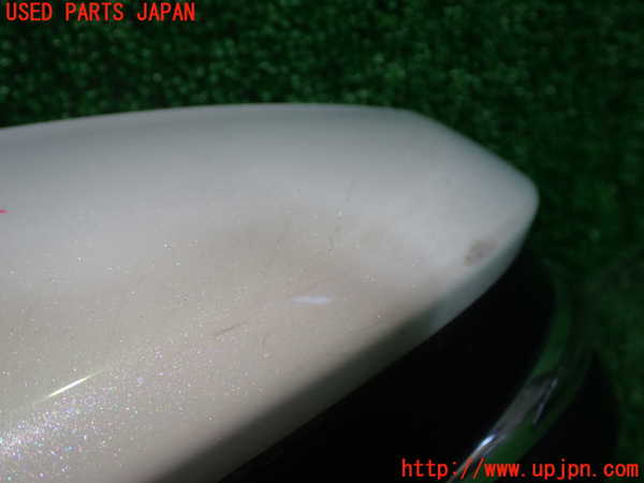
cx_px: 322
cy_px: 242
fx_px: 763
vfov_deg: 35.1
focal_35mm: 41
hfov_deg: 45.8
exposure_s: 1/80
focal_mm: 7.31
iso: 125
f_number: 2.8
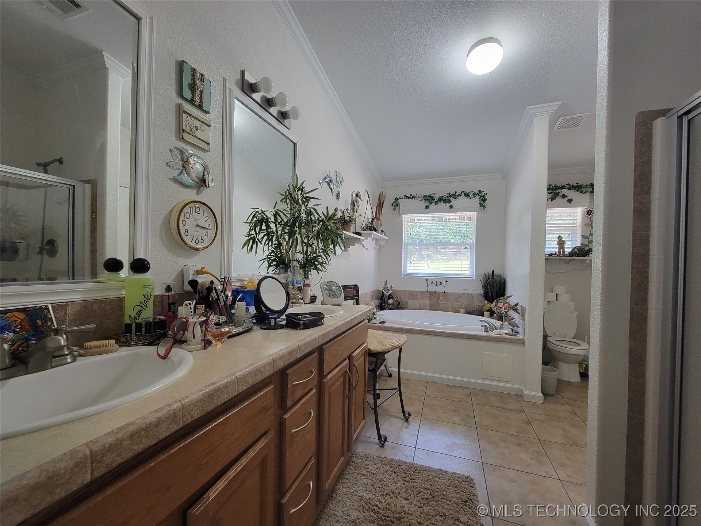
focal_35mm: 13
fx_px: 263
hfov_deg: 106.2
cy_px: 263
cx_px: 350
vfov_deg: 89.9
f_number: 2.2
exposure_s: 1/60
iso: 250
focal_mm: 2.2
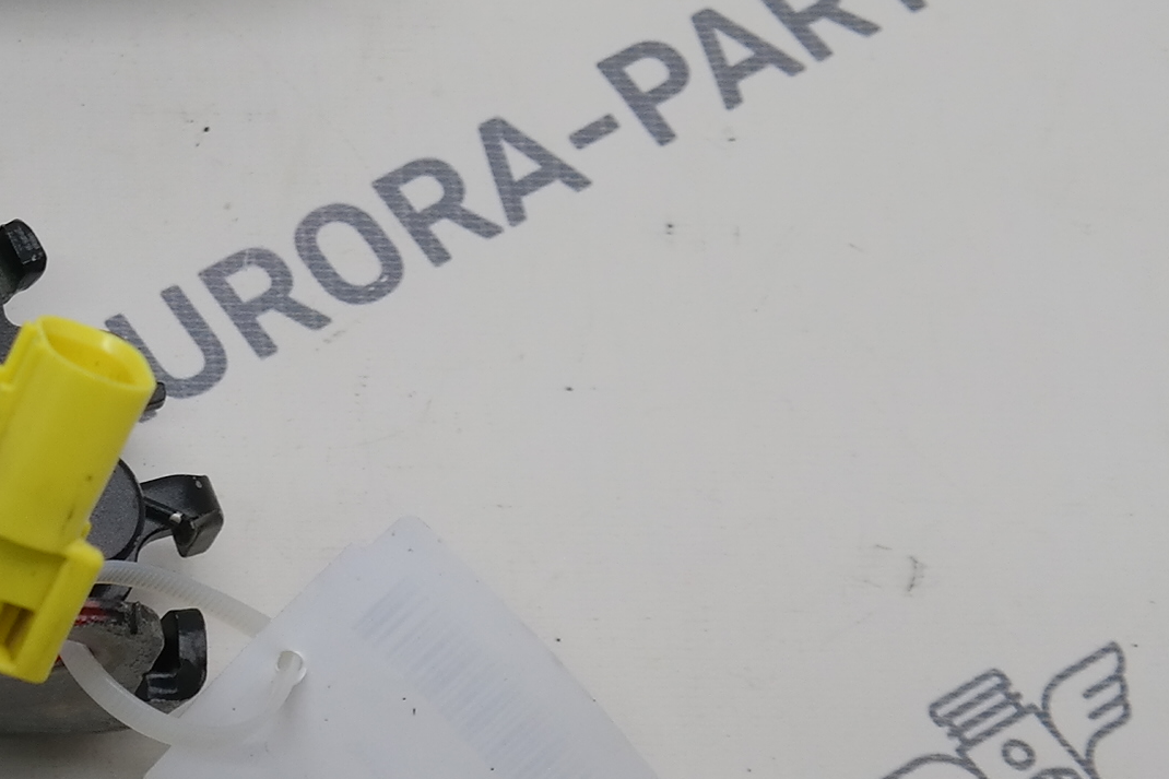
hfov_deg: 17.1
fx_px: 3539
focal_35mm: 109
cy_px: 488
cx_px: -538
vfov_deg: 12.6
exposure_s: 1/60
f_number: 5.6
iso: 200
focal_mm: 20
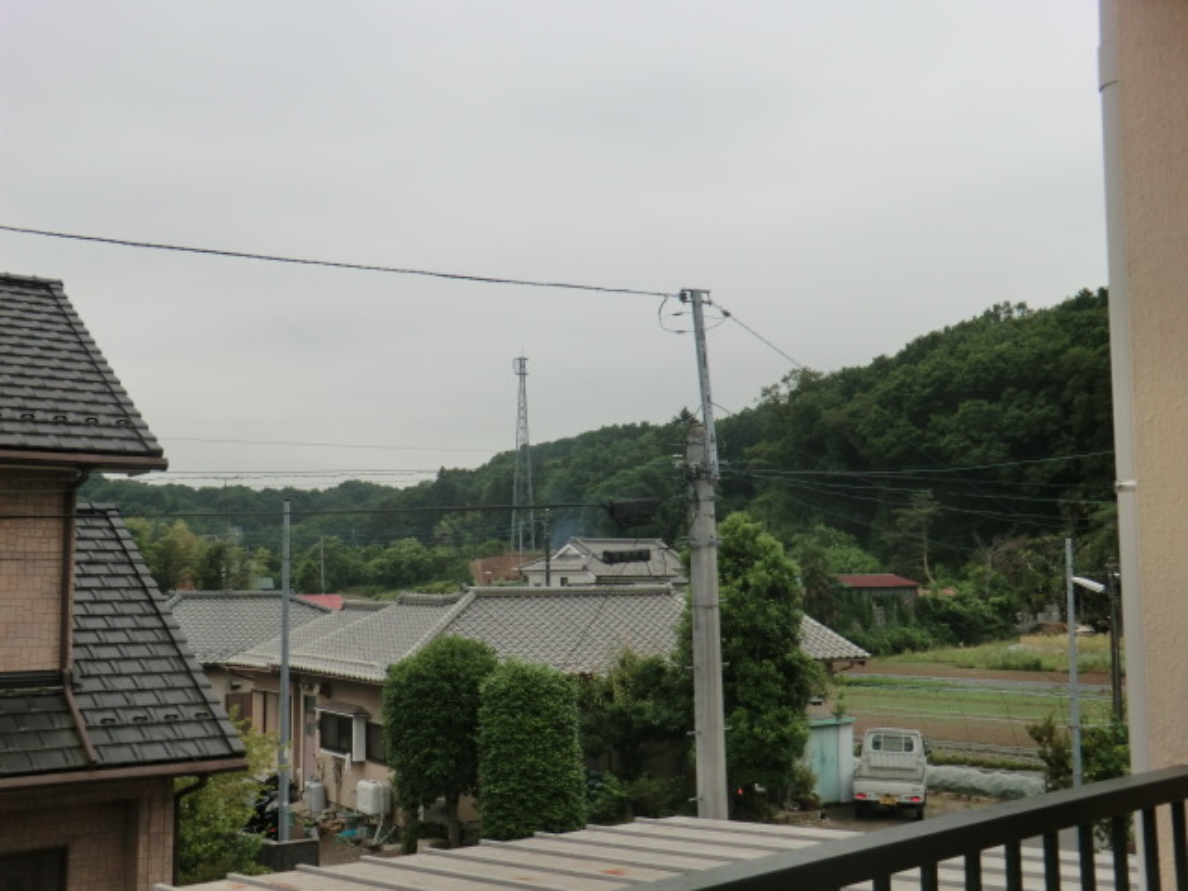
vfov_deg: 36.0
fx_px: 1373
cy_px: 446
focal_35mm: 40
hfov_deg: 46.8
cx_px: 594
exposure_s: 1/250
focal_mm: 7.1
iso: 80
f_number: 3.8
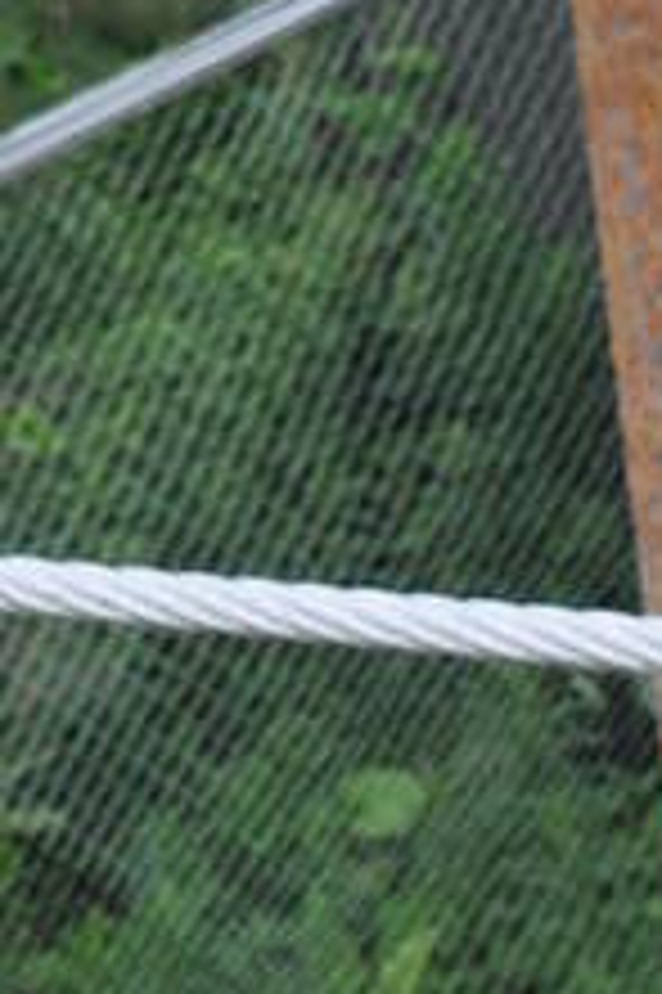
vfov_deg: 2.7
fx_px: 21022
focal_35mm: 761
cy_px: 1763
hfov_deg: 1.8
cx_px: 1529
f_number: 6.3
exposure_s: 1/160
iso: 200
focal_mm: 70
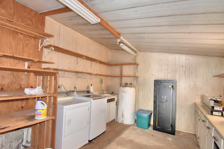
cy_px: 79
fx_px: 106
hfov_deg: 93.1
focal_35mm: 17
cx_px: 104
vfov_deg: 70.4
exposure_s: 1/30
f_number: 4.5
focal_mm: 10
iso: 2000
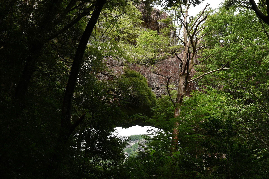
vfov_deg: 27.0
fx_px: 374
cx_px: 134
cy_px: 90
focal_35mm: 50
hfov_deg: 39.6
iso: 250
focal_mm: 50
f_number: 8
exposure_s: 1/60
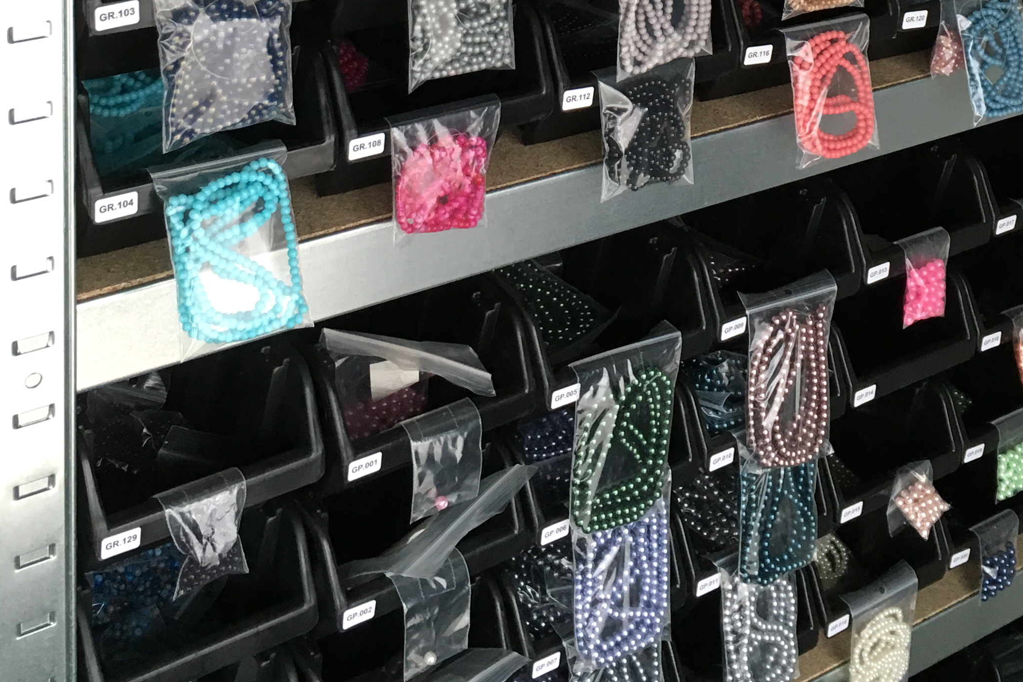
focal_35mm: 59
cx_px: 578
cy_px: -160
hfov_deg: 33.9
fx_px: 1676
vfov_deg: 21.2
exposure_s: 1/33
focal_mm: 4.15
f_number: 2.2
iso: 50
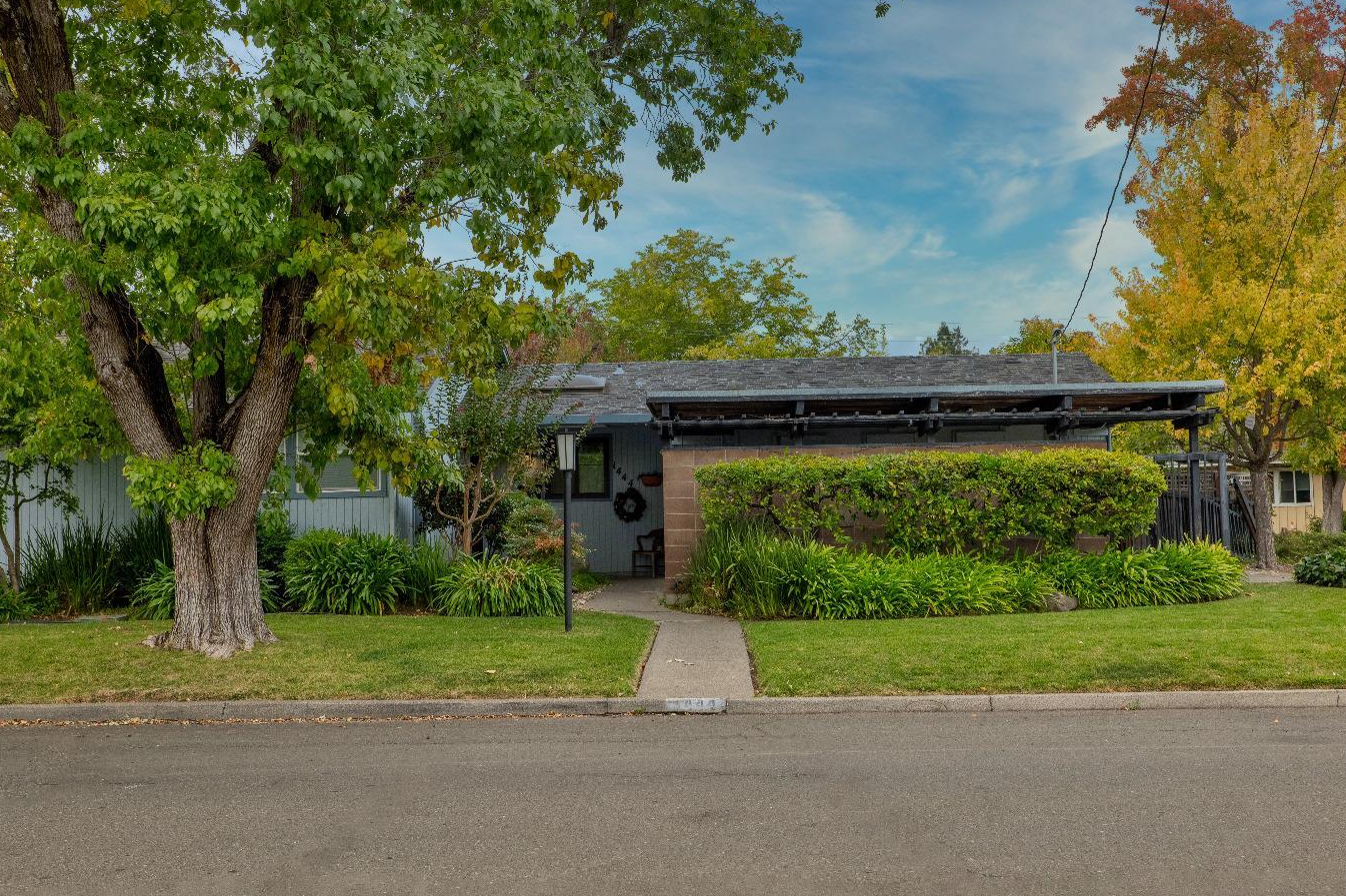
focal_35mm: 39
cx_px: 697
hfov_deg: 49.5
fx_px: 1458
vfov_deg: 34.2
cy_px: 444
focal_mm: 35
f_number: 10
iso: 800
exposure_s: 1/160
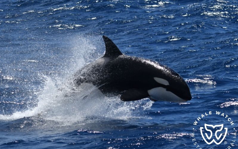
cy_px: 78
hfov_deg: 7.9
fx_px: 1725
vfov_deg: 4.9
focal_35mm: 266
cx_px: 119
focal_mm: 260
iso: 640
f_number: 5.6
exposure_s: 1/8000
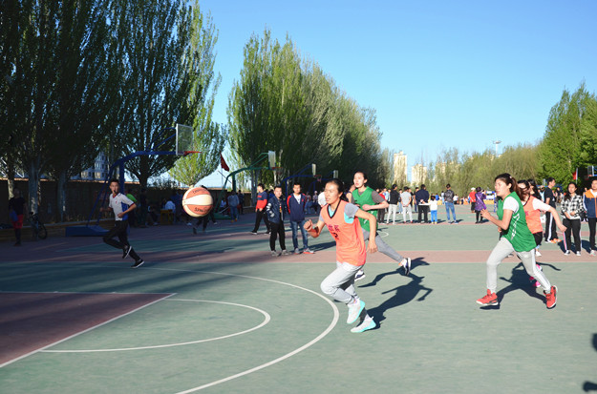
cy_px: 197
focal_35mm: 45
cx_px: 298
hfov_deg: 43.7
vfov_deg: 29.7
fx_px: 744
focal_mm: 30
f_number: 5.6
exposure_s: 1/1600
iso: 400
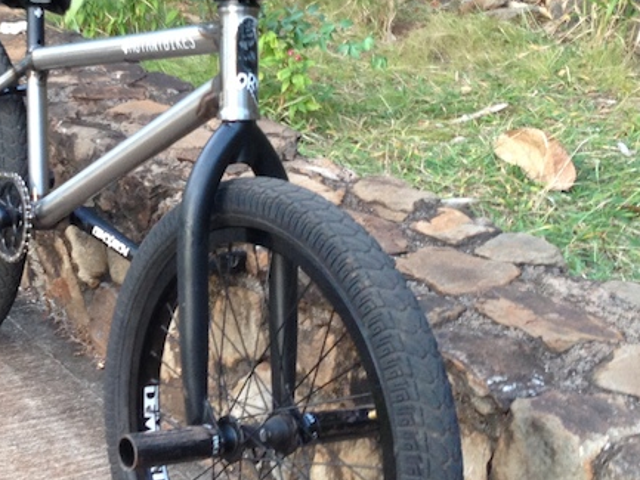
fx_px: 1443
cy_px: 134
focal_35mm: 78
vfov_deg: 18.8
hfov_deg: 24.3
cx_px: 64
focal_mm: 4.13
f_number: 2.4
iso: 100
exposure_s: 1/20
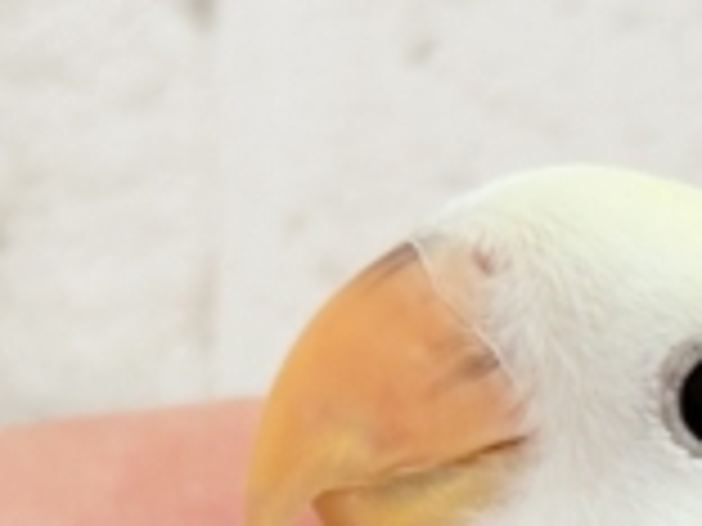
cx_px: 828
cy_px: 881
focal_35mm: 214
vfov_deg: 6.8
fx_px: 4340
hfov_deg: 9.1
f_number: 1.6
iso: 50
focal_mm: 5.96
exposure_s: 1/50
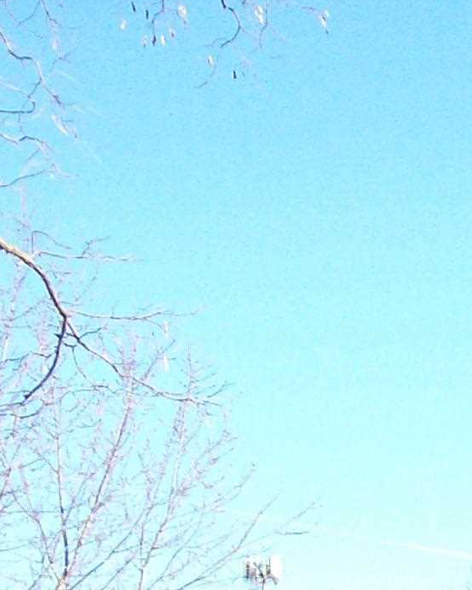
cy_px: 681
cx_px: 843
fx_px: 2514
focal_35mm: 144
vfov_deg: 13.1
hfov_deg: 10.1
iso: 80
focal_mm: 6
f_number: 2.7
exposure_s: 1/510
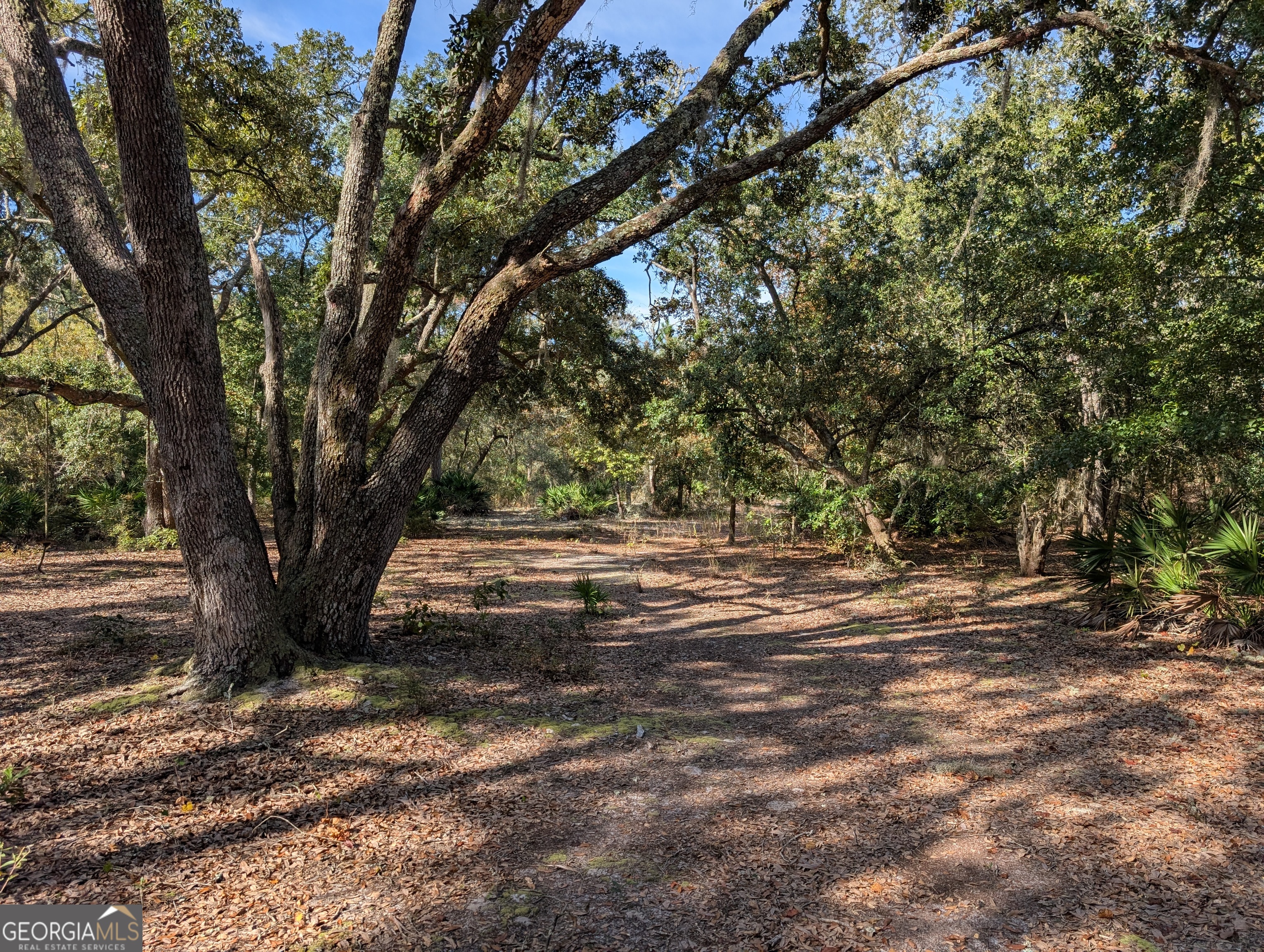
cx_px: 632
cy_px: 476
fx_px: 878
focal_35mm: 24
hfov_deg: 71.5
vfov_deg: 56.9
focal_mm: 6.9
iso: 19
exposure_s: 1/460
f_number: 1.68
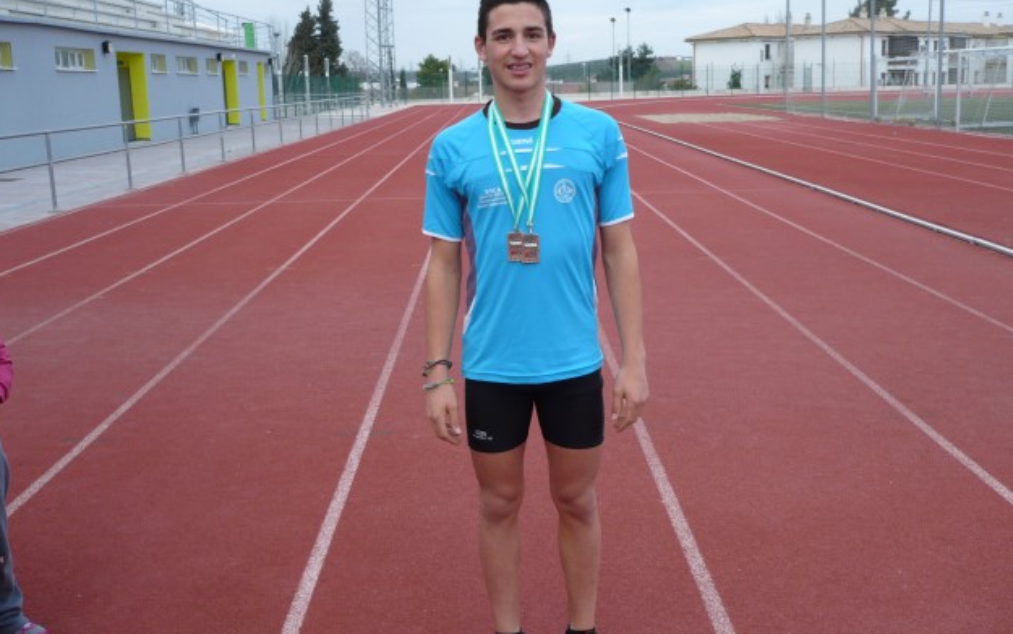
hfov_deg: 51.5
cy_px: 308
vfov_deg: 33.6
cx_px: 501
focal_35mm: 38
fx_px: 1049
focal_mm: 5.8
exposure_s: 1/160
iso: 100
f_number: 2.8
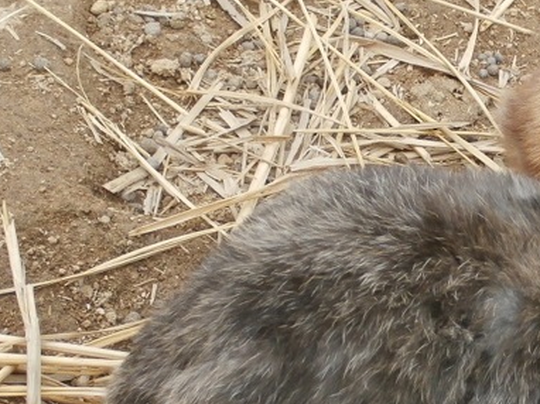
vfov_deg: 13.3
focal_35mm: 110
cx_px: 604
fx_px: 1715
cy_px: 392
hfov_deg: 17.3
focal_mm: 7.28
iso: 200
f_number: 3.6
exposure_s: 1/100
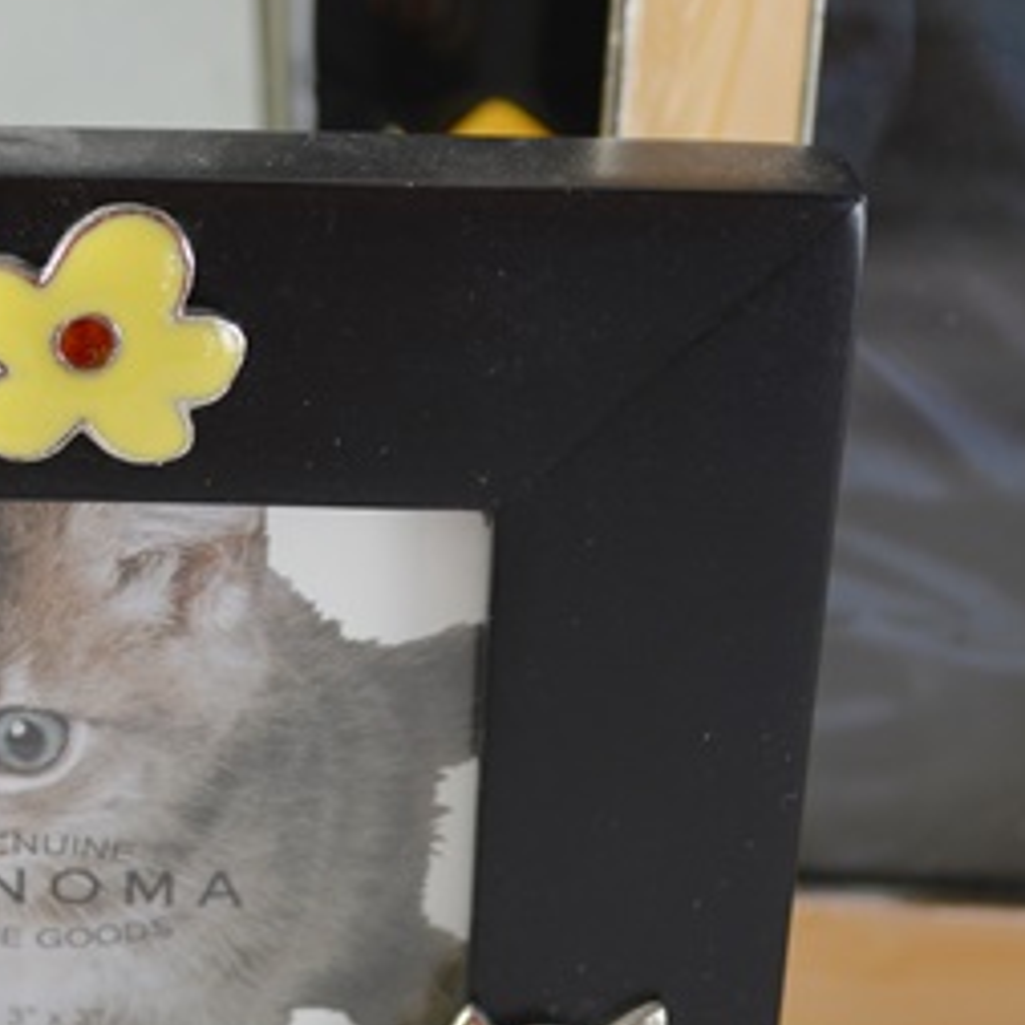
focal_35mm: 109
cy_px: 697
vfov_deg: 15.9
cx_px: 186
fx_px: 3652
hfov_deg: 15.9
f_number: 5
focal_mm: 36
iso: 400
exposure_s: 1/100
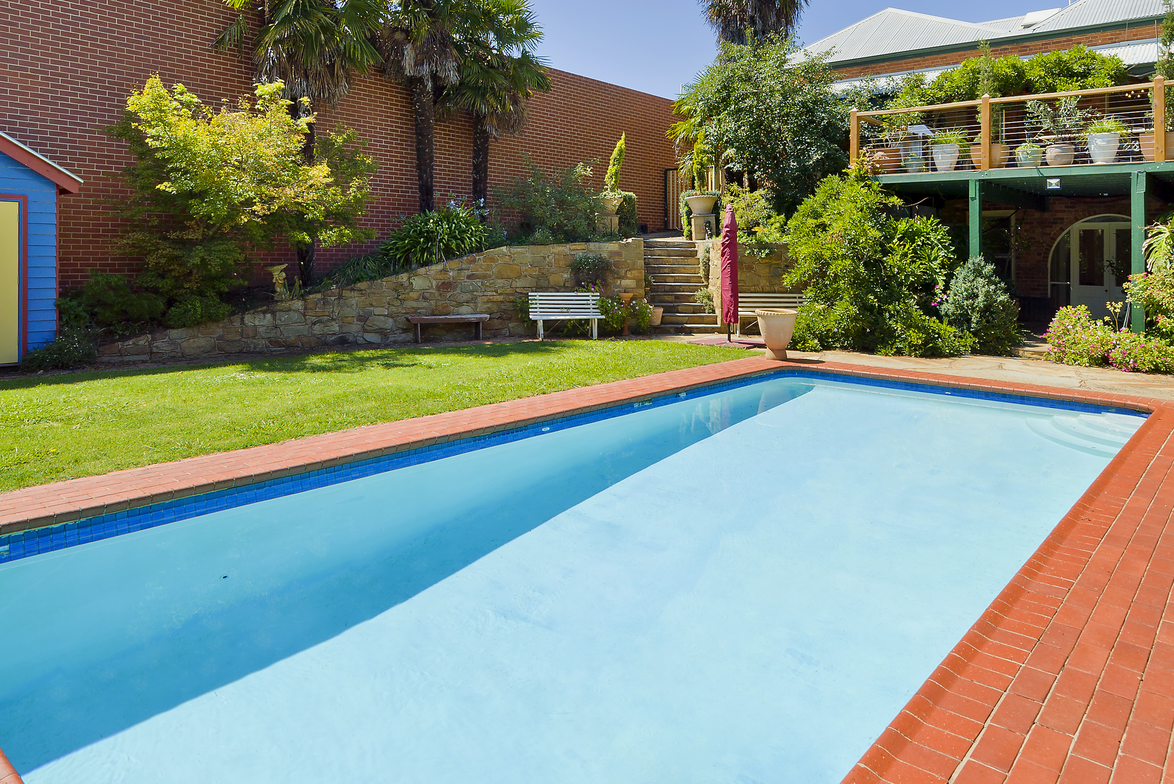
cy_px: 227
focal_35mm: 24
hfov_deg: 73.5
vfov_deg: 51.6
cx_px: 641
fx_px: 783
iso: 100
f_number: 8
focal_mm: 16
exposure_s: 1/320
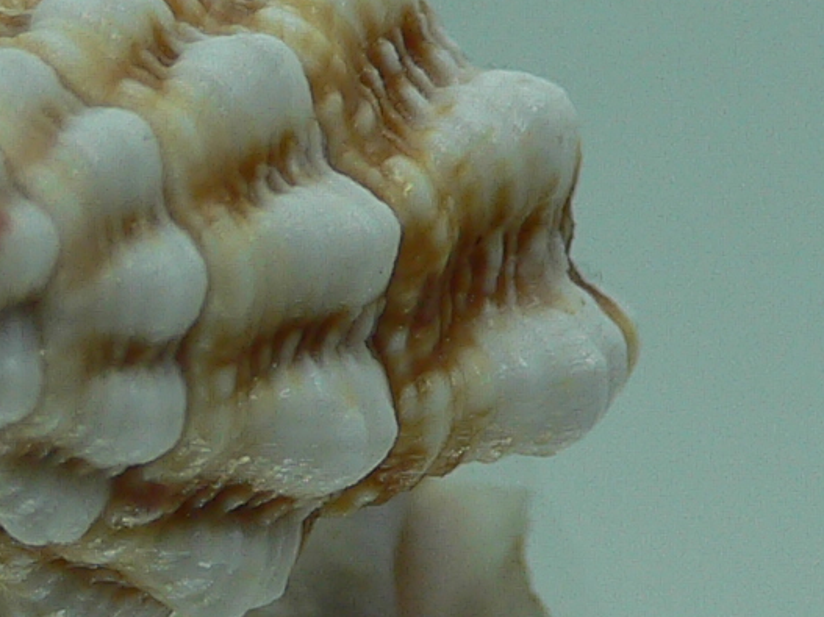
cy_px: 570
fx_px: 3189
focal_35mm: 134
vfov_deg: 11.0
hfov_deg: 14.7
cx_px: 195
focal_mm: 4.6
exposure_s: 1/80
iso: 80
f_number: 2.8
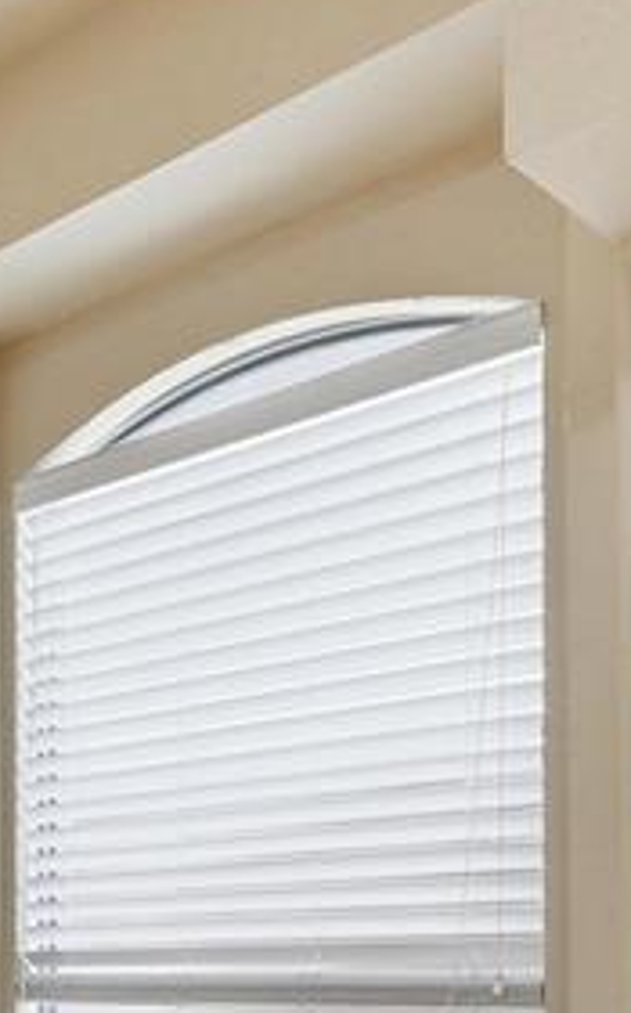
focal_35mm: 52
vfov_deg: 35.4
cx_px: -83
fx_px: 1434
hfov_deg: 23.2
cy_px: 1004
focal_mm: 14
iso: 500
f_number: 9
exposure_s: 1/500
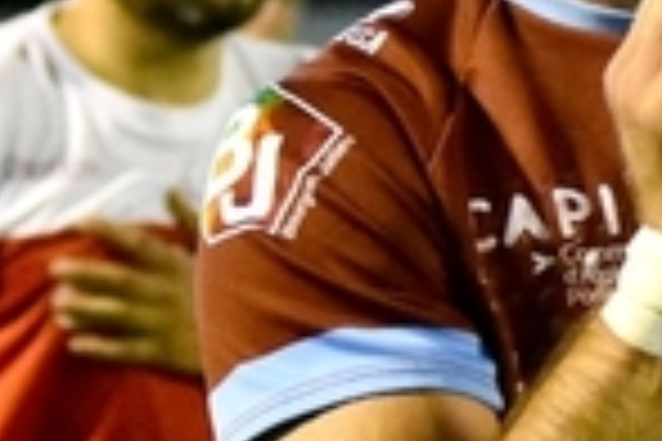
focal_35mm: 654
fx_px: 12025
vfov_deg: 2.1
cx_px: 1162
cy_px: 284
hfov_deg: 3.1
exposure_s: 1/500
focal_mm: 80
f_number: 4.5
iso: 6400
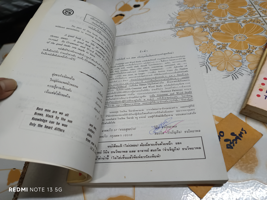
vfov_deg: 56.8
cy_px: 100
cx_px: 134
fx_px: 185
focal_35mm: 24
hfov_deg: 71.6
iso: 1102
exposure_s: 1/50
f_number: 1.7
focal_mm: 5.31
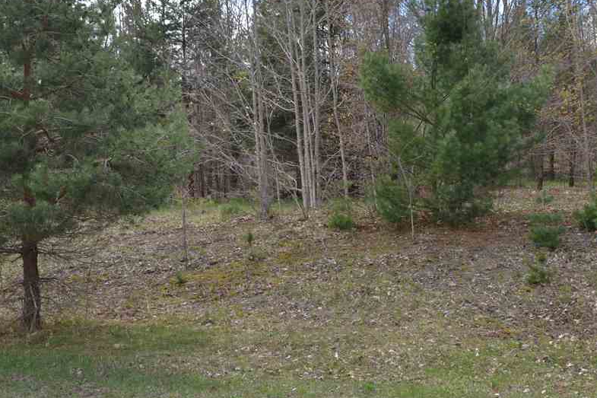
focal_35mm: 44
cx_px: 364
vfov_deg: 30.4
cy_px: 145
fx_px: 729
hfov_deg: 44.2
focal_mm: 18
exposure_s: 1/200
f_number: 7.1
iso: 100
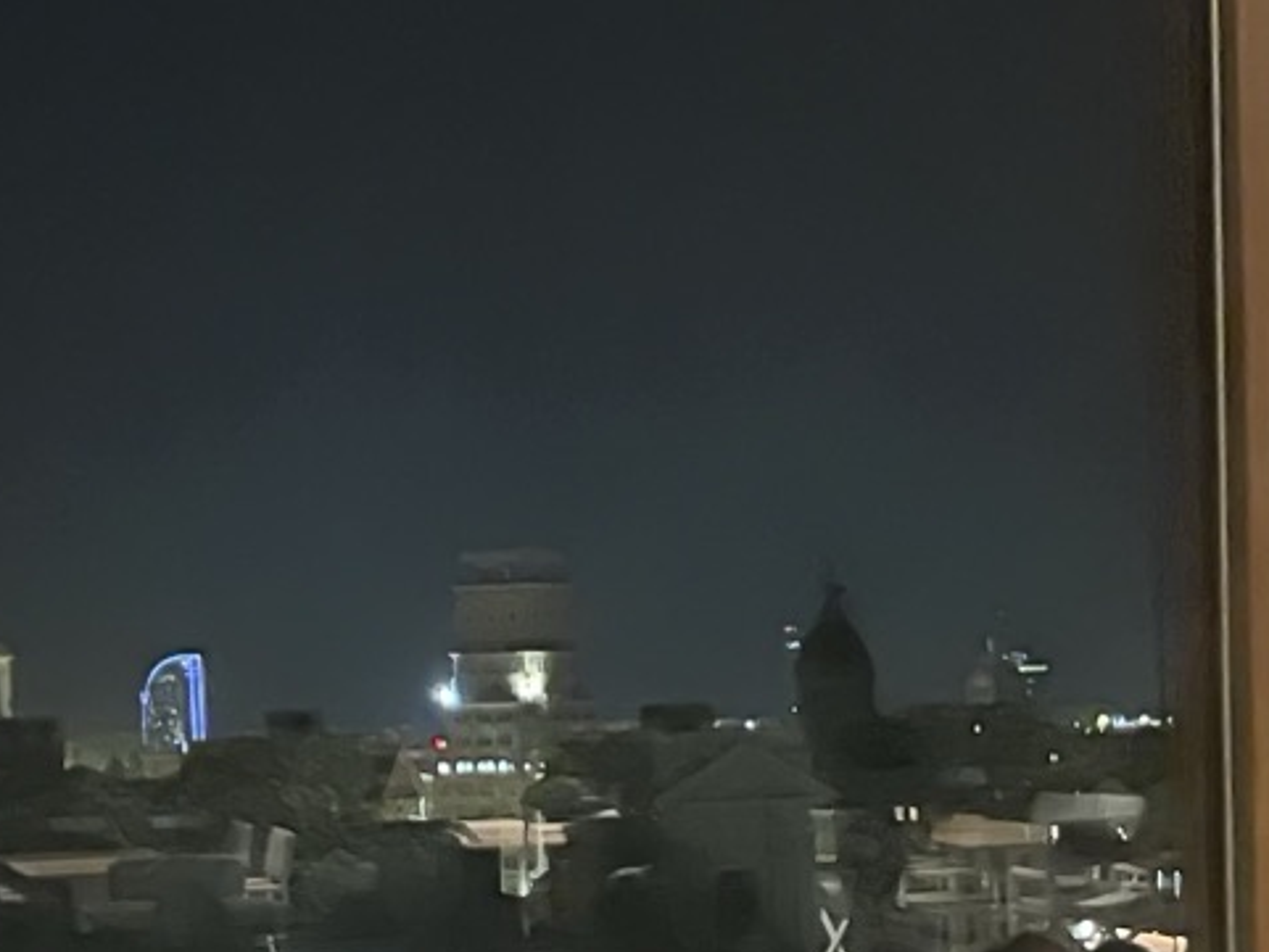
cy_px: 1237
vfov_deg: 13.2
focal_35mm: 108
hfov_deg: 18.2
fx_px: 3960
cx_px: 784
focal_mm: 4.2
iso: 1000
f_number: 1.6
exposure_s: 1/21
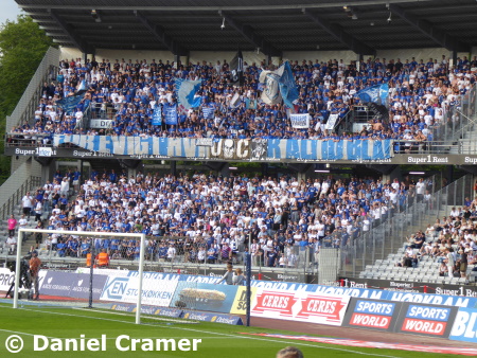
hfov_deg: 17.1
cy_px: 179
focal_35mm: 115
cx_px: 238
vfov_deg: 12.9
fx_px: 1586
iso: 80
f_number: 5.1
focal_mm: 20.6
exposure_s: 1/100
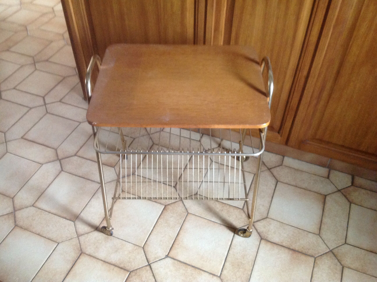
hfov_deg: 52.7
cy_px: 141
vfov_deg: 40.6
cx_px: 188
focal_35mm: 35
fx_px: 381
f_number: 2.4
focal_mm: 4.28
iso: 320
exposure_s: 1/15
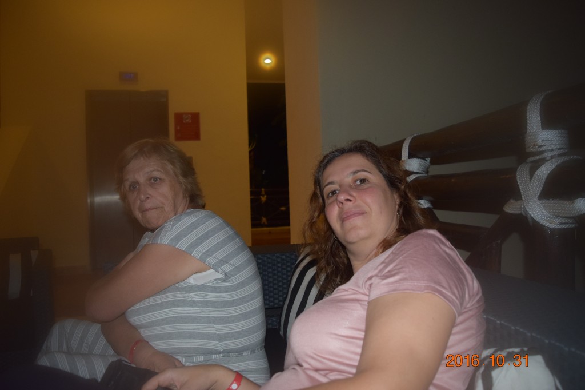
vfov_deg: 47.9
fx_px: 439
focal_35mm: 27
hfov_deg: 67.4
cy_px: 195
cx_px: 292
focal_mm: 18
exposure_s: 1/60
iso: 1100
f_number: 3.5
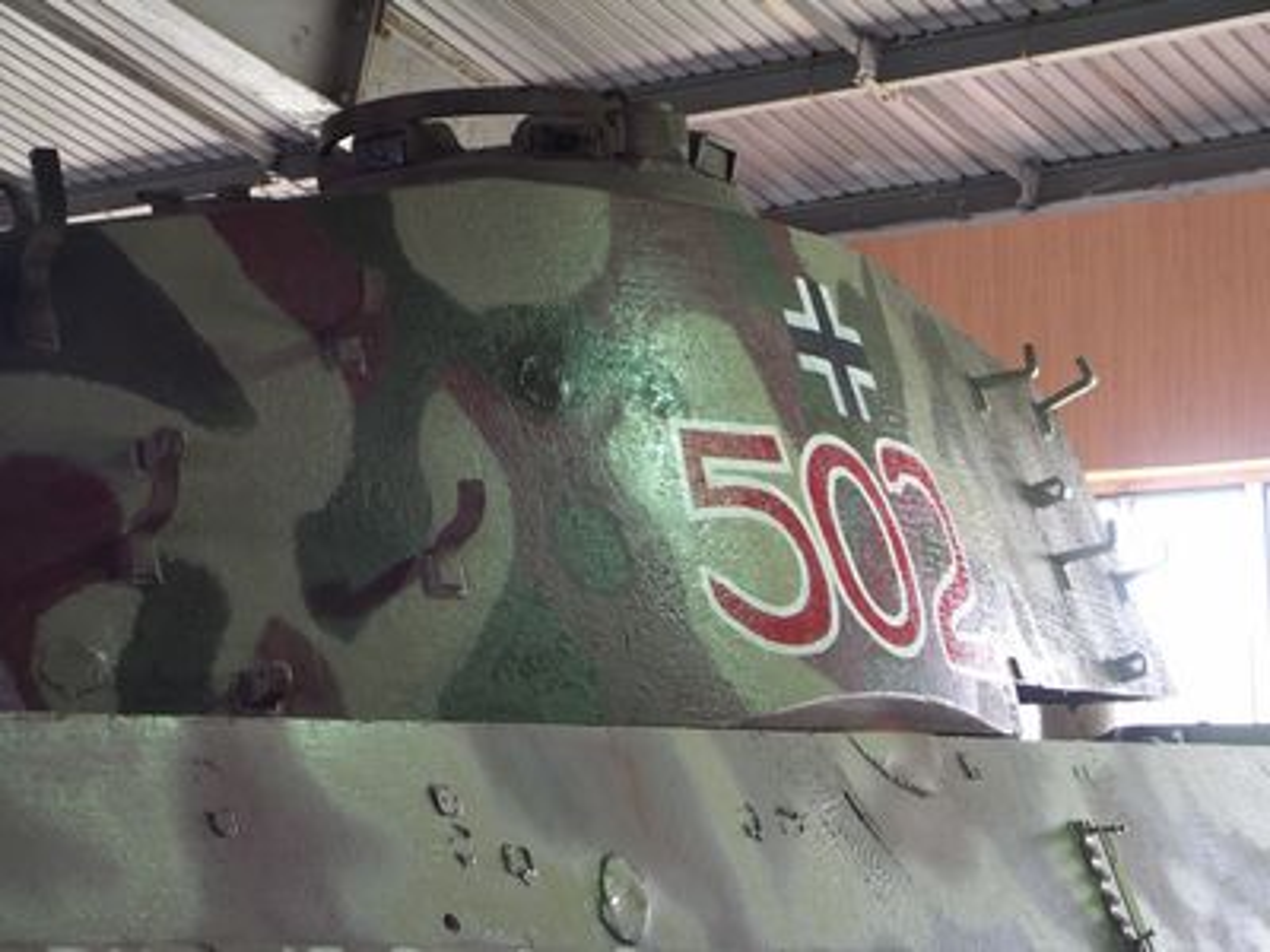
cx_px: 635
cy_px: 476
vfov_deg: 17.2
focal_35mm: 86
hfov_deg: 22.8
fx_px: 3155
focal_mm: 22.2
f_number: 3.5
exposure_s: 1/20
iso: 160
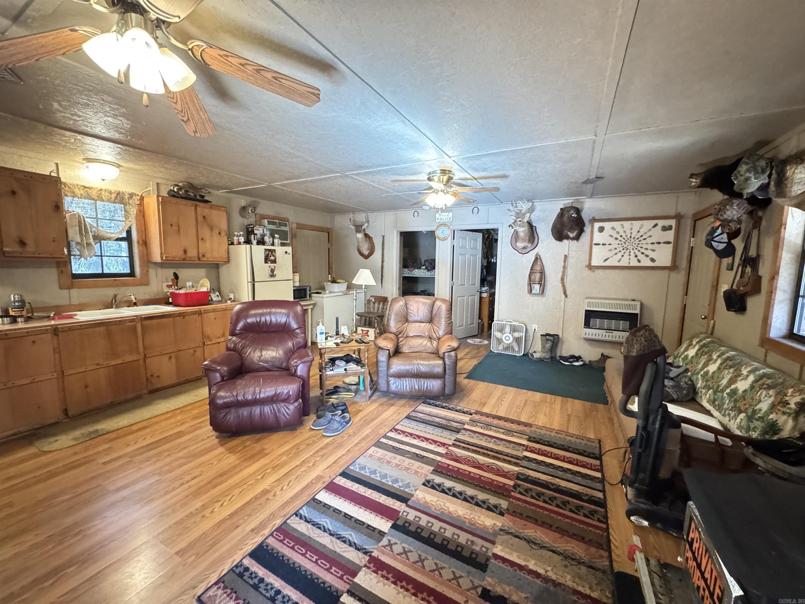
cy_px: 302
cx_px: 402
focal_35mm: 14
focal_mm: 2.22
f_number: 2.2
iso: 2000
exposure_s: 1/30
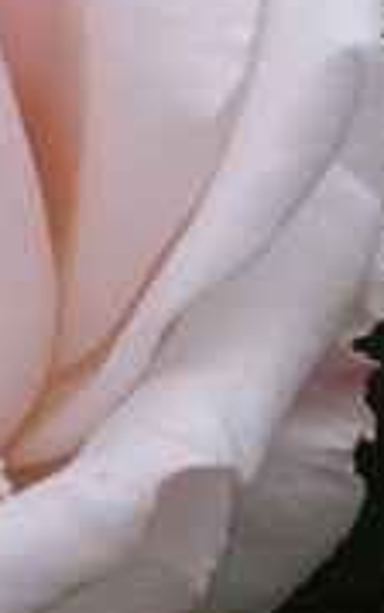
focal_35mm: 2624
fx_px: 43902
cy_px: 240
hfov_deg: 0.5
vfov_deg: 0.8
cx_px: -86
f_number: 8
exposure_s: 1/400
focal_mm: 300
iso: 400
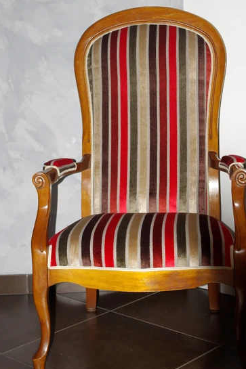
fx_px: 677
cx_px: 132
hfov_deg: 20.6
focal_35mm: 66
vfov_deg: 30.5
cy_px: 180
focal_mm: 40
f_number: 4.5
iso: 400
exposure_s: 1/30
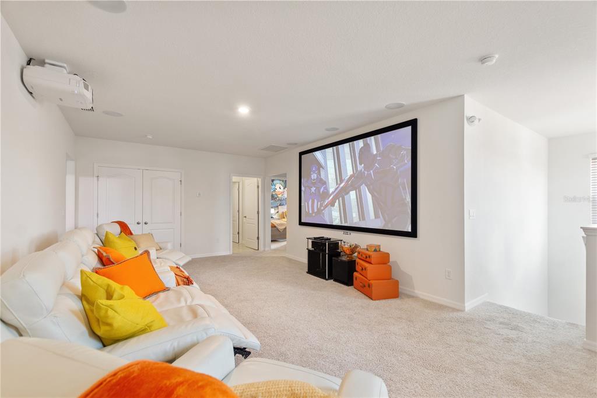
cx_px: 298
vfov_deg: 77.3
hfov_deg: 100.4
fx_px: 249
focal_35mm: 15
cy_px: 199
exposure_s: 1/4
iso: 400
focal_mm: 10
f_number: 4.5
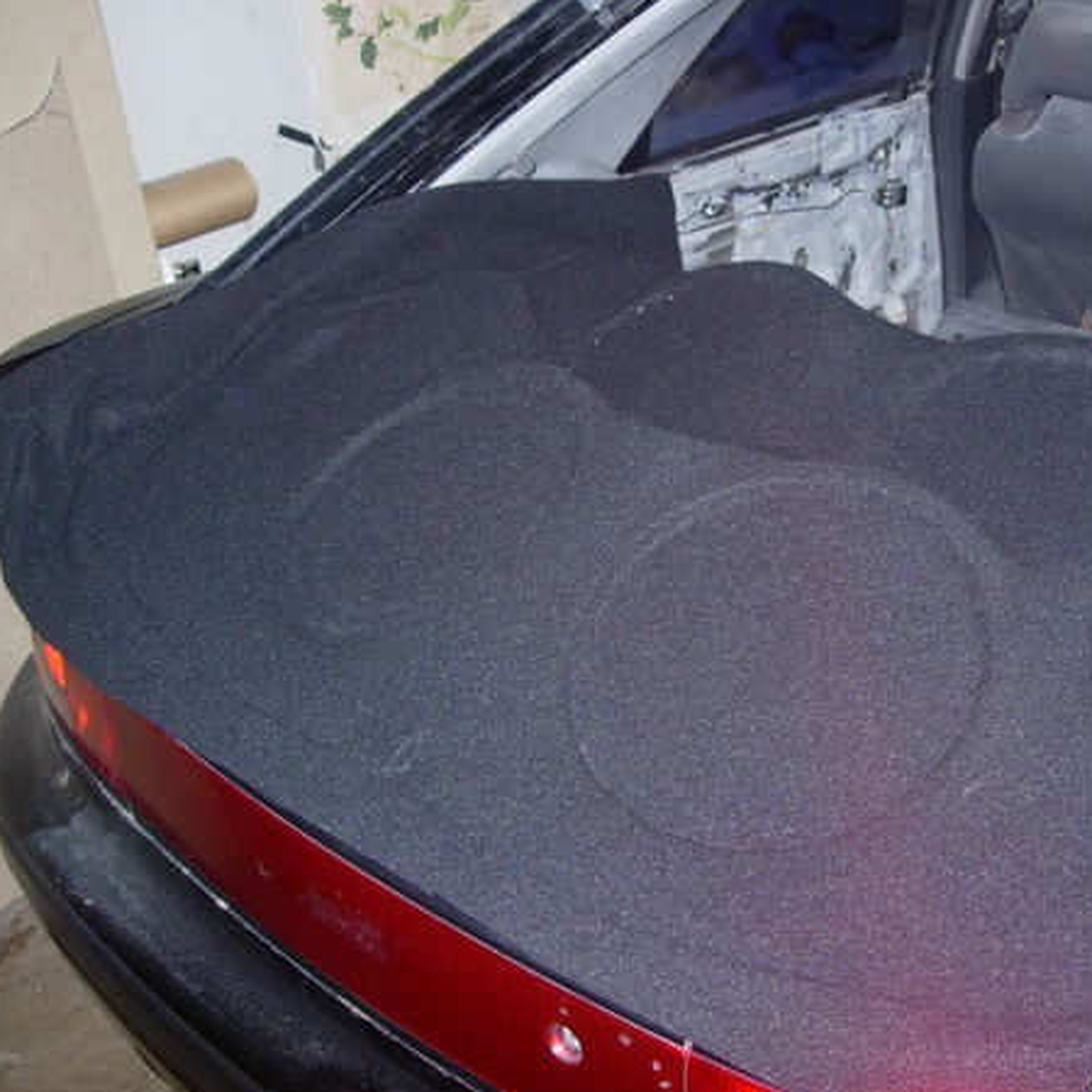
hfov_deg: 35.0
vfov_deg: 35.4
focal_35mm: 48
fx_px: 1713
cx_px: 731
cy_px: 524
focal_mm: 7.8
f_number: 2.8
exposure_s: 1/102
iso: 125
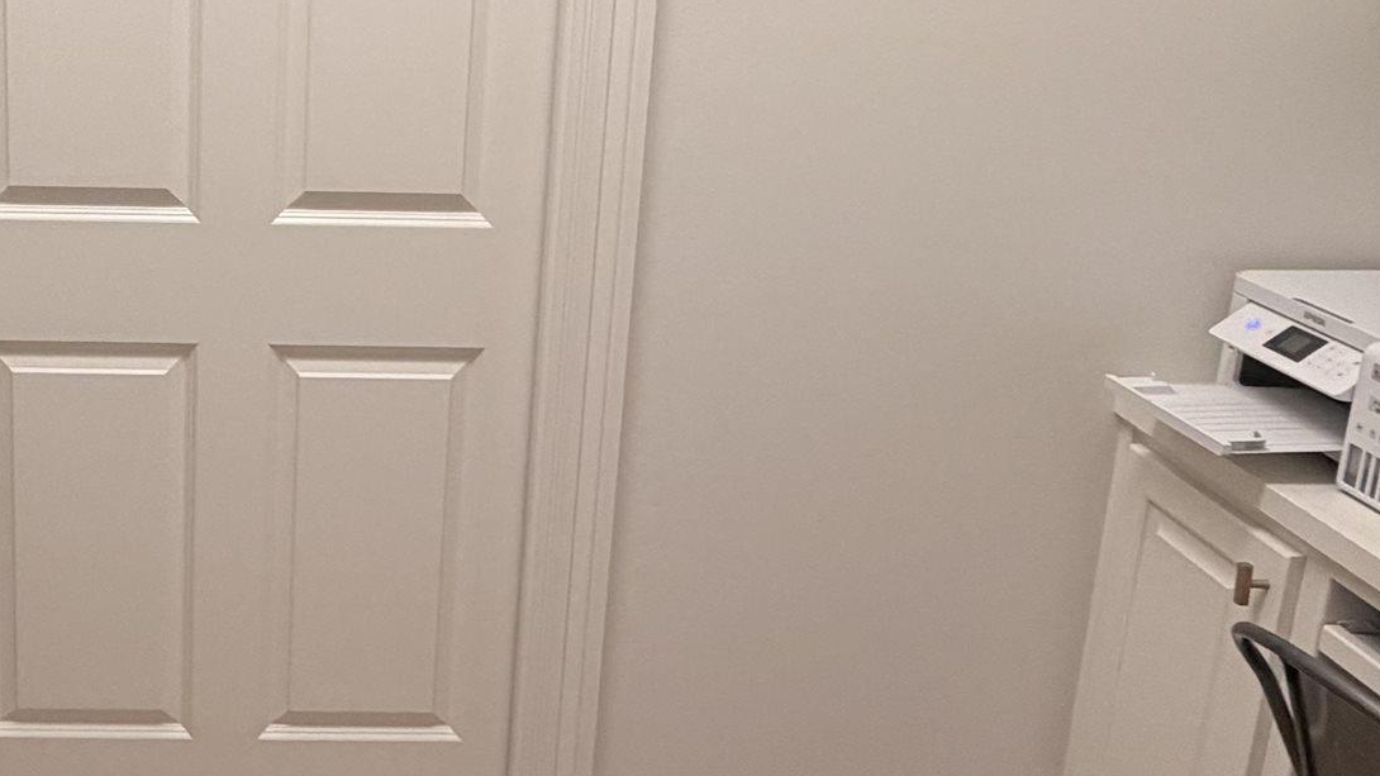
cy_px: 218
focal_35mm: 43
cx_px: 272
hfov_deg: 45.0
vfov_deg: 27.4
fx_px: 1573
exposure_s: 1/60
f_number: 2.2
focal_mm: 2.22
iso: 160
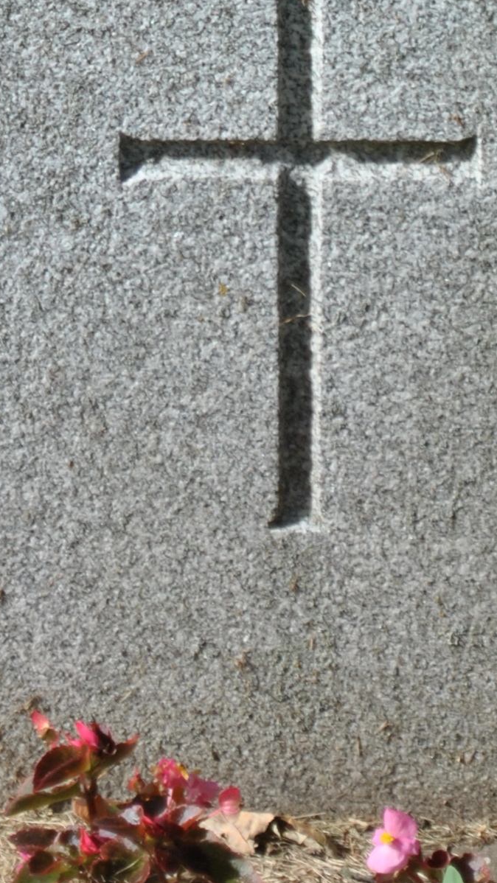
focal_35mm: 280
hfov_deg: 4.3
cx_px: 242
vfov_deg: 7.7
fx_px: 6552
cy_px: 55
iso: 140
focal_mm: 55
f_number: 5.6
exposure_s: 1/500
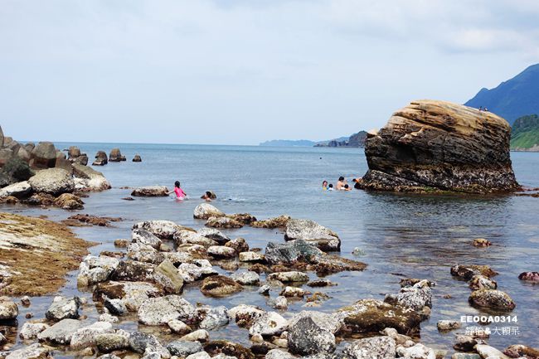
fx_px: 733
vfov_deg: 27.5
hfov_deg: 40.4
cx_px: 270
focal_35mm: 49
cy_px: 180
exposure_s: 1/125
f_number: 4
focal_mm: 17.9
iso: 125
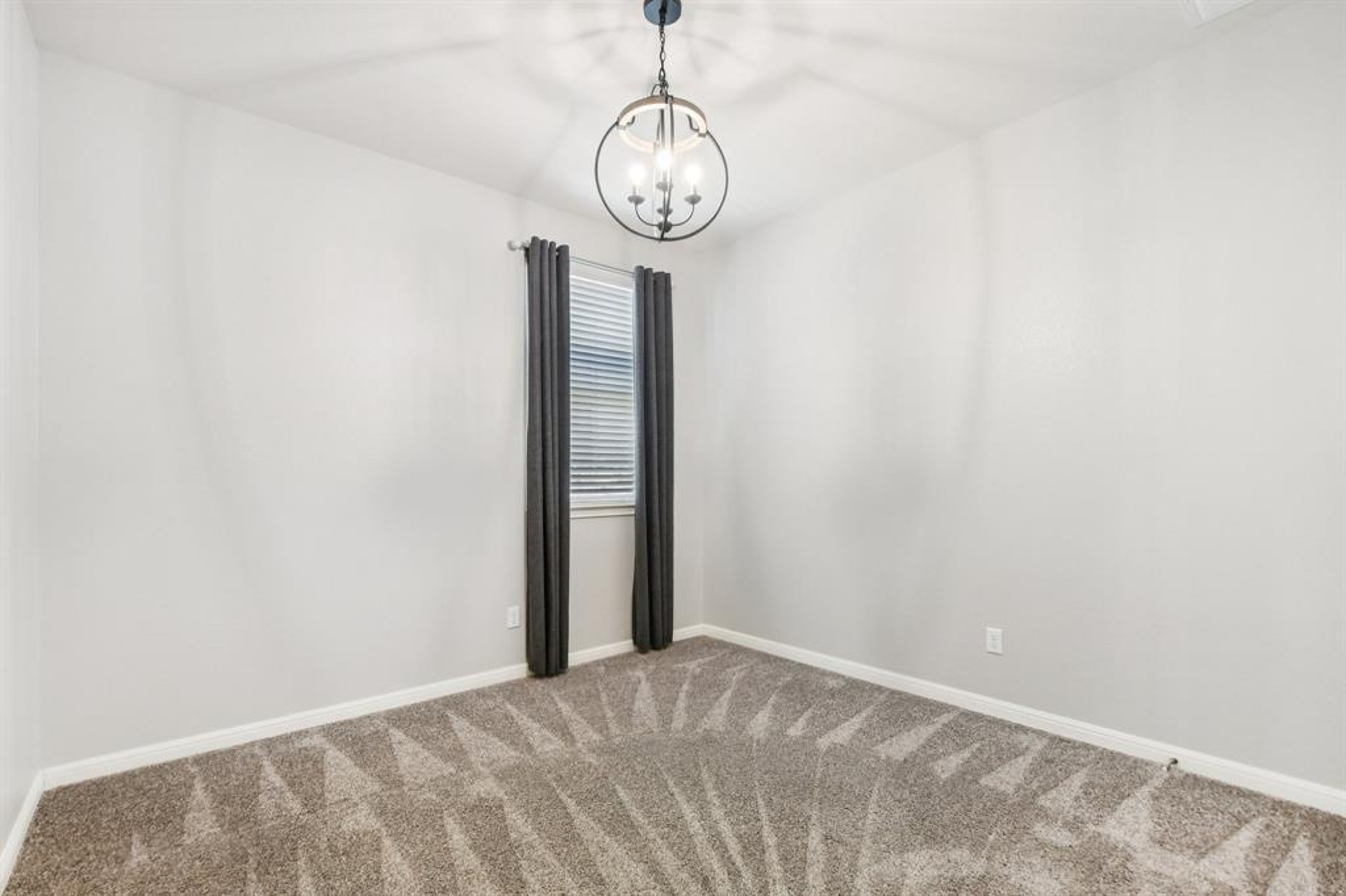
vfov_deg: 77.3
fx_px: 561
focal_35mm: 15
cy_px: 448
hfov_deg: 100.4
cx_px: 673
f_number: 8
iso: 400
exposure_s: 1/5
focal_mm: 10
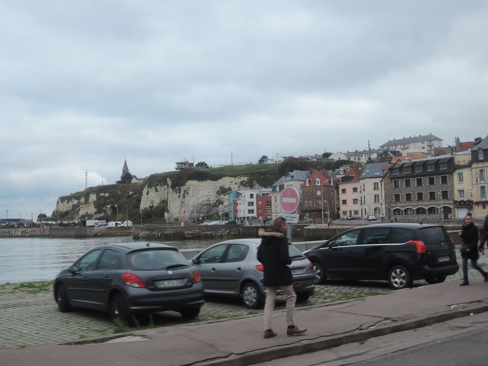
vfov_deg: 29.1
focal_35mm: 50
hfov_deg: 38.2
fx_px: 705
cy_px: 183
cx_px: 244
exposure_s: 1/80
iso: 80
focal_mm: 10.7
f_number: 4
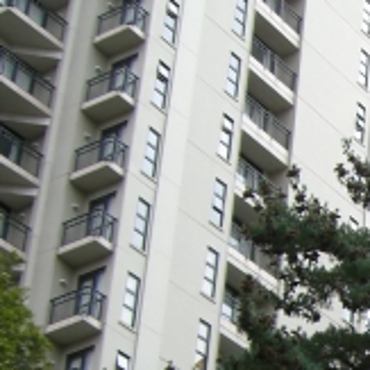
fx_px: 1596
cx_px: 697
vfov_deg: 12.8
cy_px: 477
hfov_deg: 12.0
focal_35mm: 132
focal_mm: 6.2
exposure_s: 1/100
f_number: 4.3
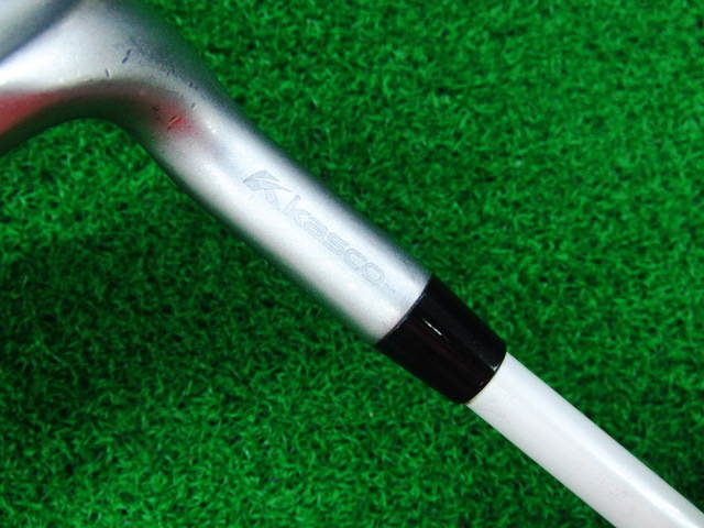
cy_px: 264
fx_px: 752
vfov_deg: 38.7
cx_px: 352
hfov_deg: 50.1
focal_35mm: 37
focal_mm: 6.42
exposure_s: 1/50
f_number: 3.6
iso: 400
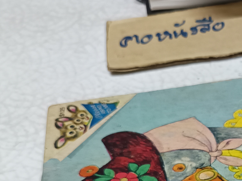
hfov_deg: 21.7
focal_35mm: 84
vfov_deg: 16.5
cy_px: 243
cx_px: 283
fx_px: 587
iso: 1229
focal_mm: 5.31
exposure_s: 1/33.3
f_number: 1.7
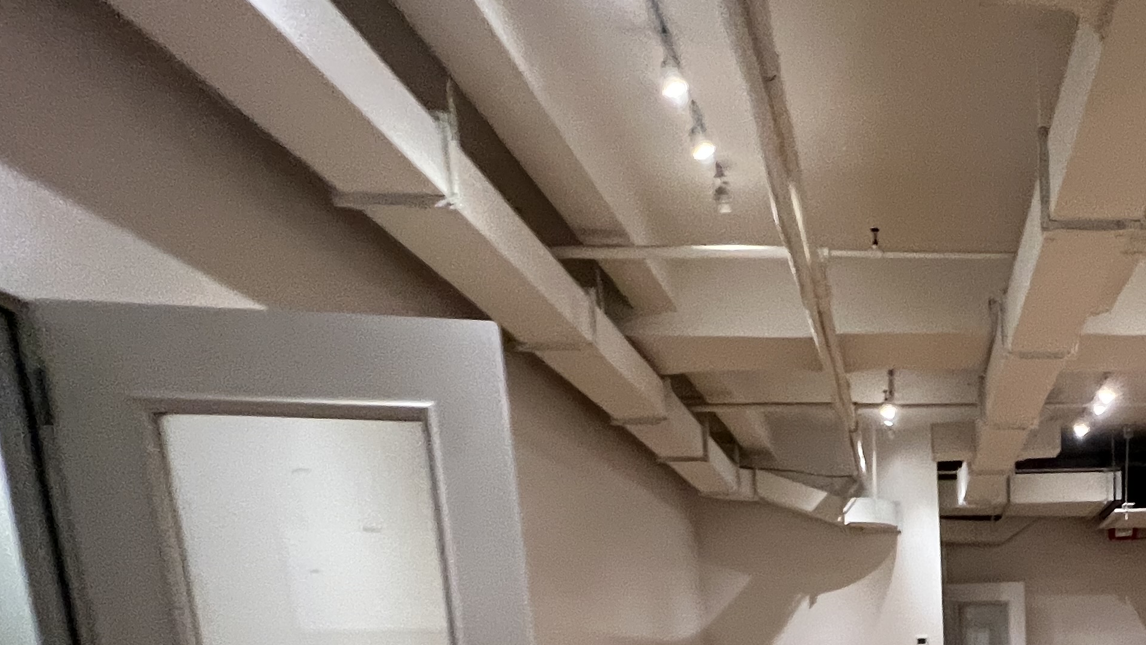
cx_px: 999
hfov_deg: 56.8
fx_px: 912
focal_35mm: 30
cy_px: 851
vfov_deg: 30.3
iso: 320
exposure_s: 1/60
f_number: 1.8
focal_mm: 1.57
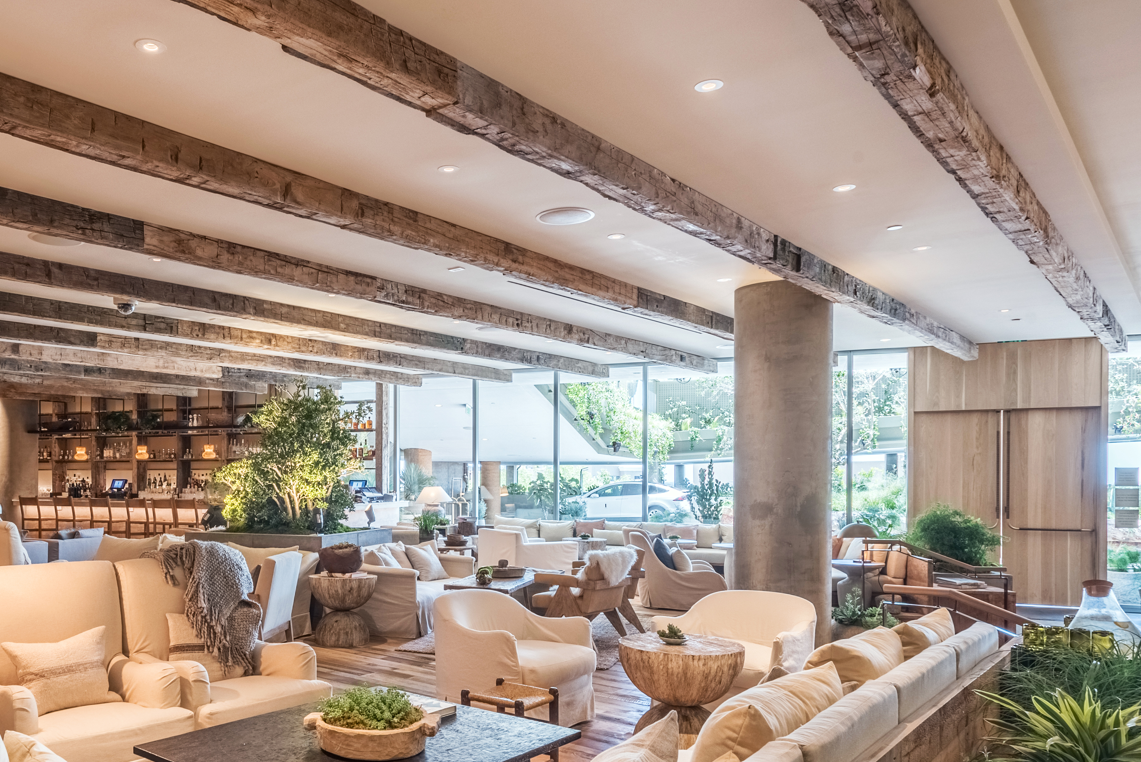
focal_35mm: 28
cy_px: 476
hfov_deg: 63.8
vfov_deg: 46.0
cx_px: 382
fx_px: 888
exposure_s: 1/160
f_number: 13
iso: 800
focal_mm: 17
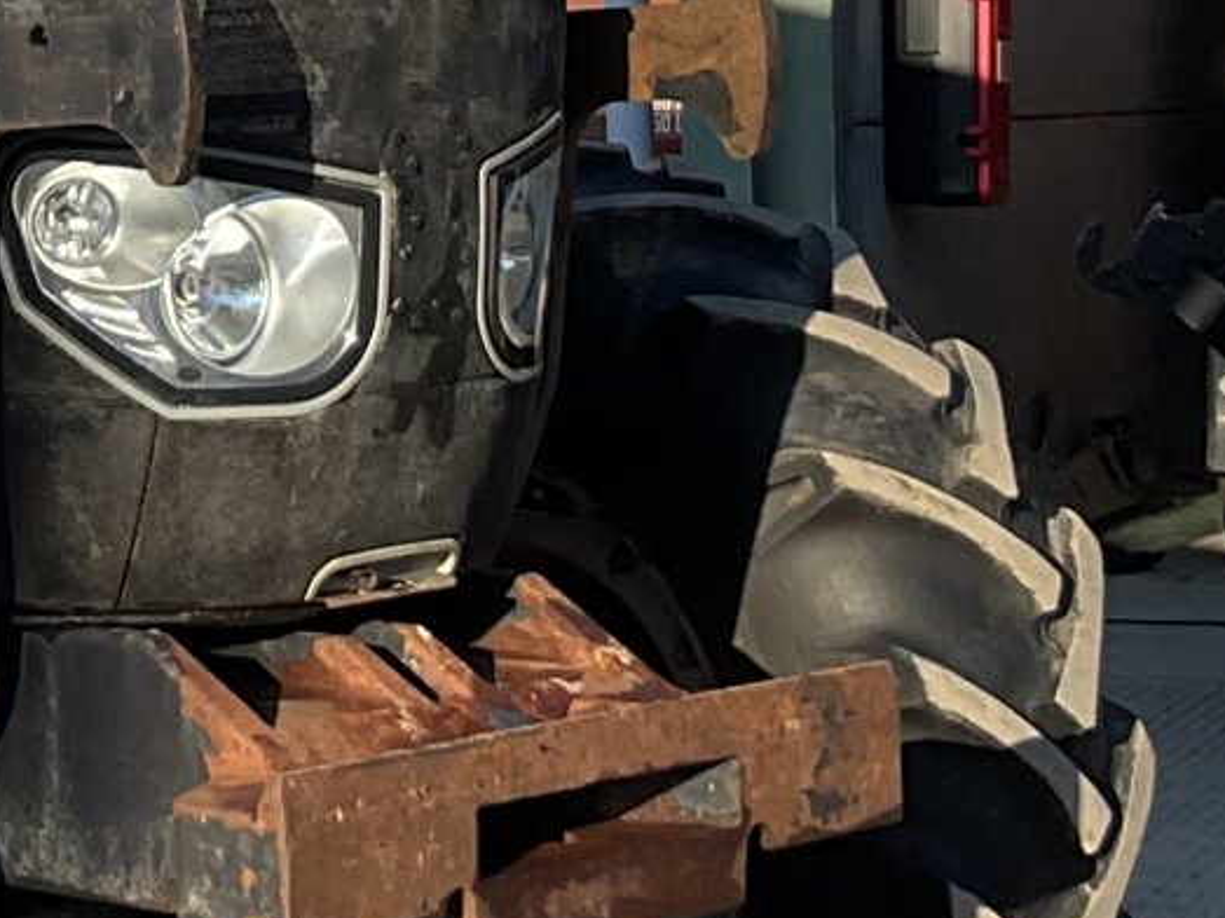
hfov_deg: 13.6
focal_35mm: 142
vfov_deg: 10.3
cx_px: -164
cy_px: -115
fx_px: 5024
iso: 16
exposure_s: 1/683
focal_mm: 3
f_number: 1.8
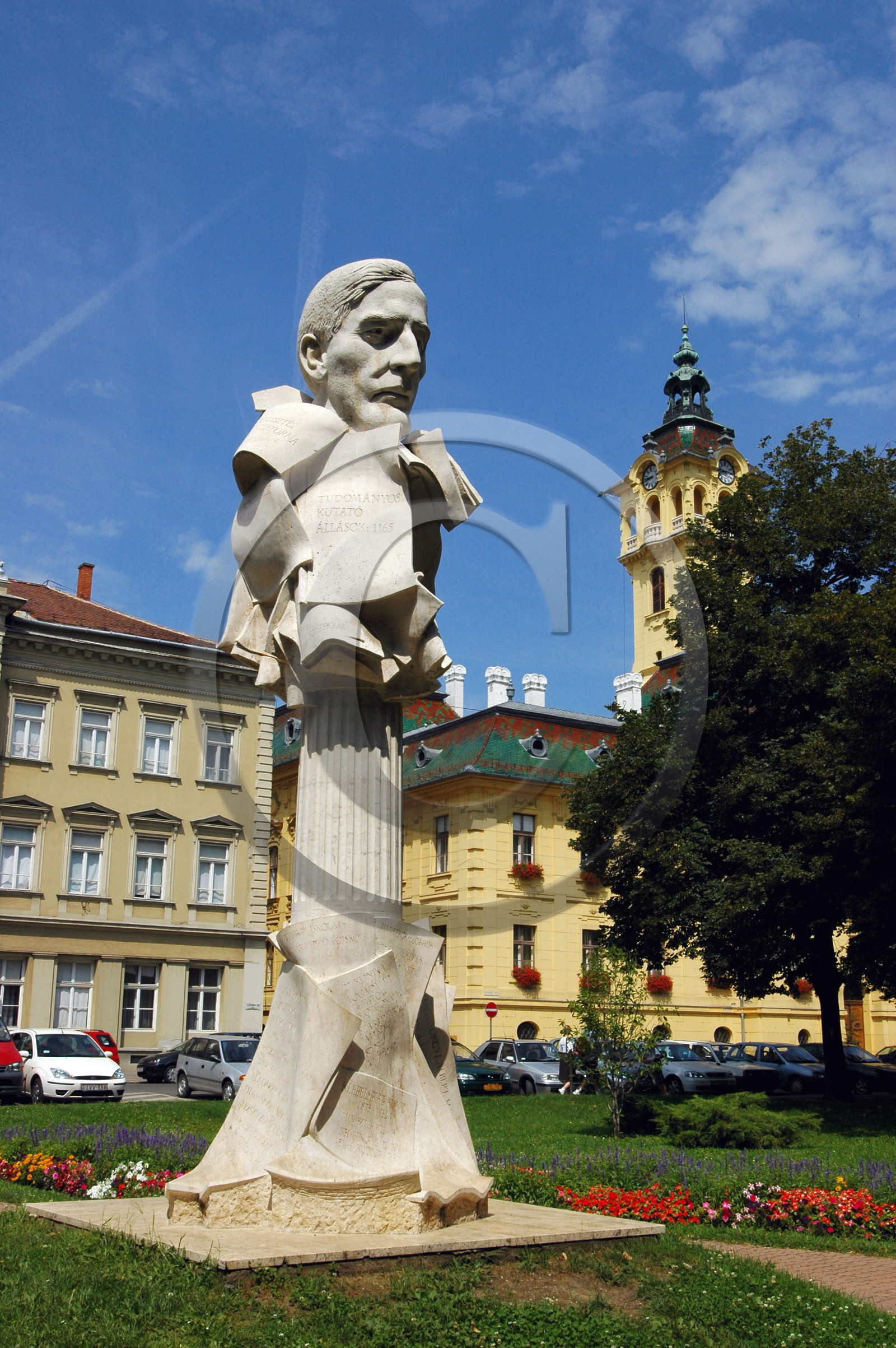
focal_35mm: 38
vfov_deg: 51.3
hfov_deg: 35.4
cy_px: 674
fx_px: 1402
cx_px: 448
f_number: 11
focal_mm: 25
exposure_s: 1/500
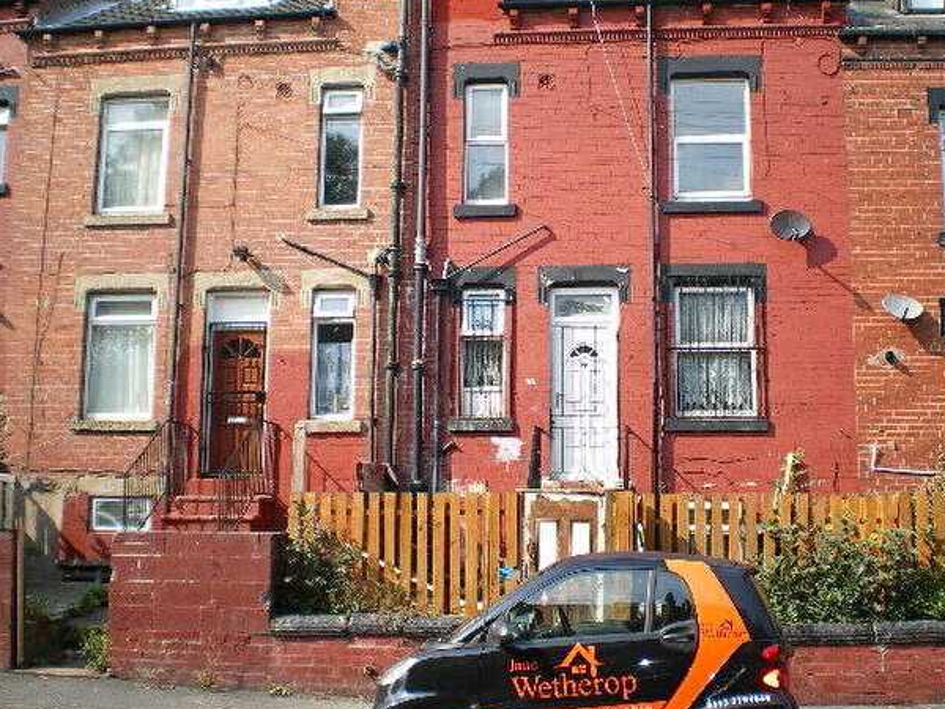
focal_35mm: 42
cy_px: 325
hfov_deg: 44.6
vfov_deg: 34.3
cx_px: 550
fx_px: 1147
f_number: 4.6
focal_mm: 6.3
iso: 64
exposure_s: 1/200
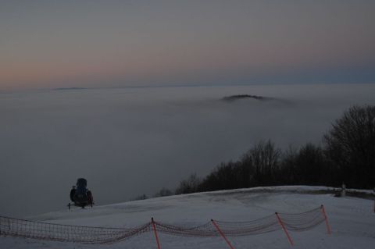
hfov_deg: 46.4
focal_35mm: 42
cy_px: 124
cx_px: 188
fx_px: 437
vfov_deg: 31.8
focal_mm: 28
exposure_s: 1/125
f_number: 5
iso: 320
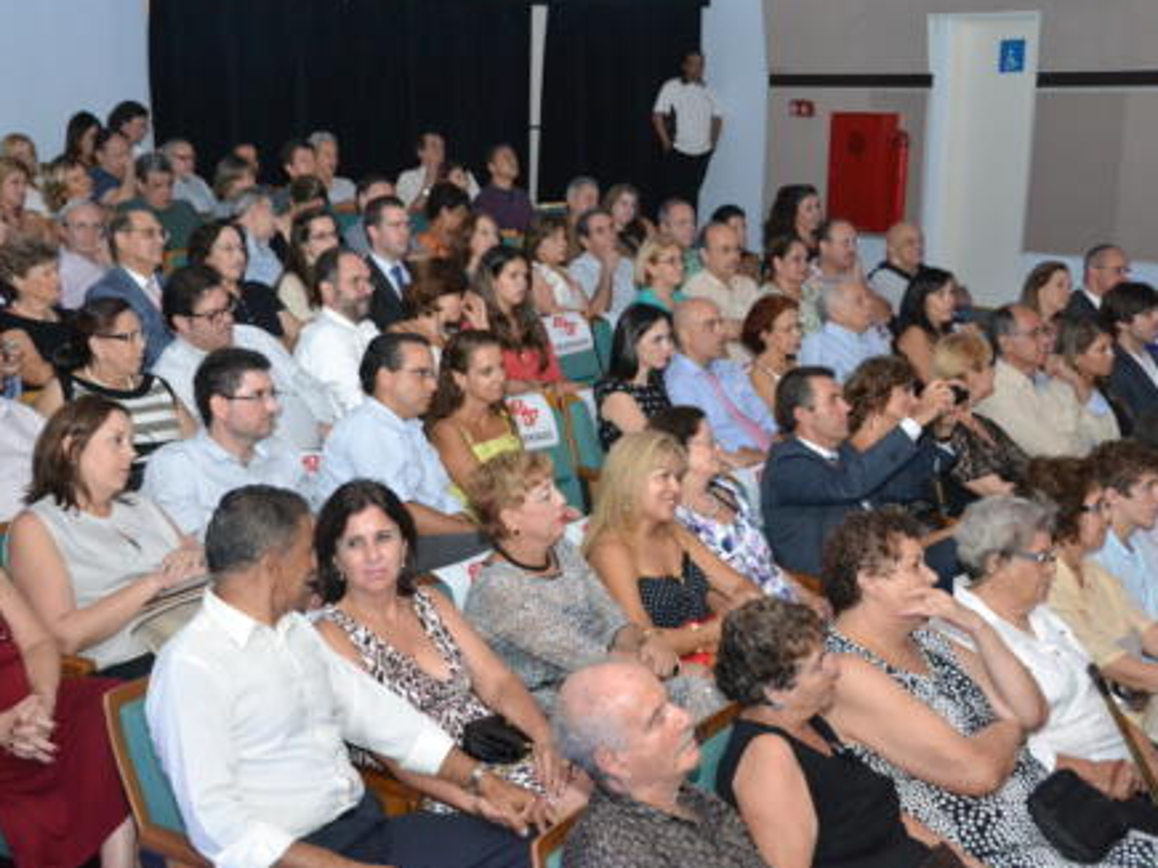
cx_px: 572
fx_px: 1773
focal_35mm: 53
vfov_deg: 27.5
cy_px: 435
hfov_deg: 36.2
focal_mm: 32
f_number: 4.2
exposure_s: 1/60
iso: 3200
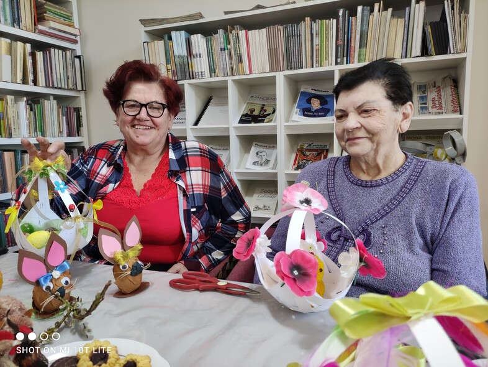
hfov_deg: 69.4
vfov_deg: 54.9
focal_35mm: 25
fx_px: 353
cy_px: 184
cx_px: 244
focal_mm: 5.43
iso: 272
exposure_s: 1/50
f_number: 1.89
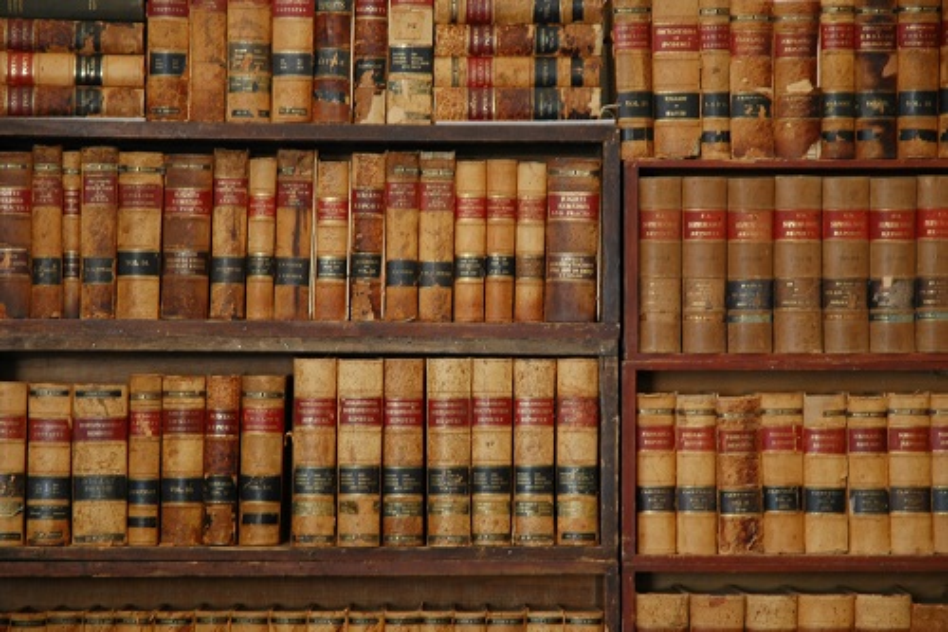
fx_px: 2764
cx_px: 474
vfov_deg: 13.0
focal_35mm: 105
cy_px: 316
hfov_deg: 19.5
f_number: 4.5
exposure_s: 1/2.5
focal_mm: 70
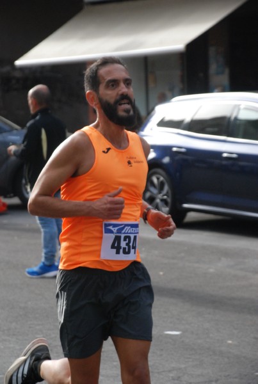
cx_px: 129
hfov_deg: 8.8
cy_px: 192
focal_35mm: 158
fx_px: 1684
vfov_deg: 13.0
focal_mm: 105
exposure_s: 1/640
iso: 1000
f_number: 5.6
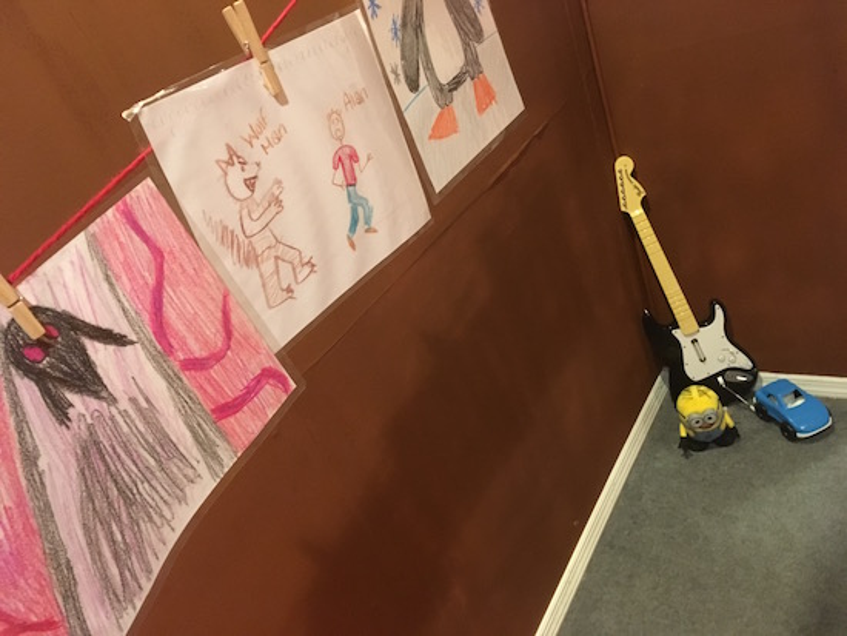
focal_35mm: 29
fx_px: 710
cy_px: 318
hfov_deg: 61.6
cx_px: 424
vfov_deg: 48.3
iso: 320
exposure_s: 1/15
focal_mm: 4.15
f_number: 2.2
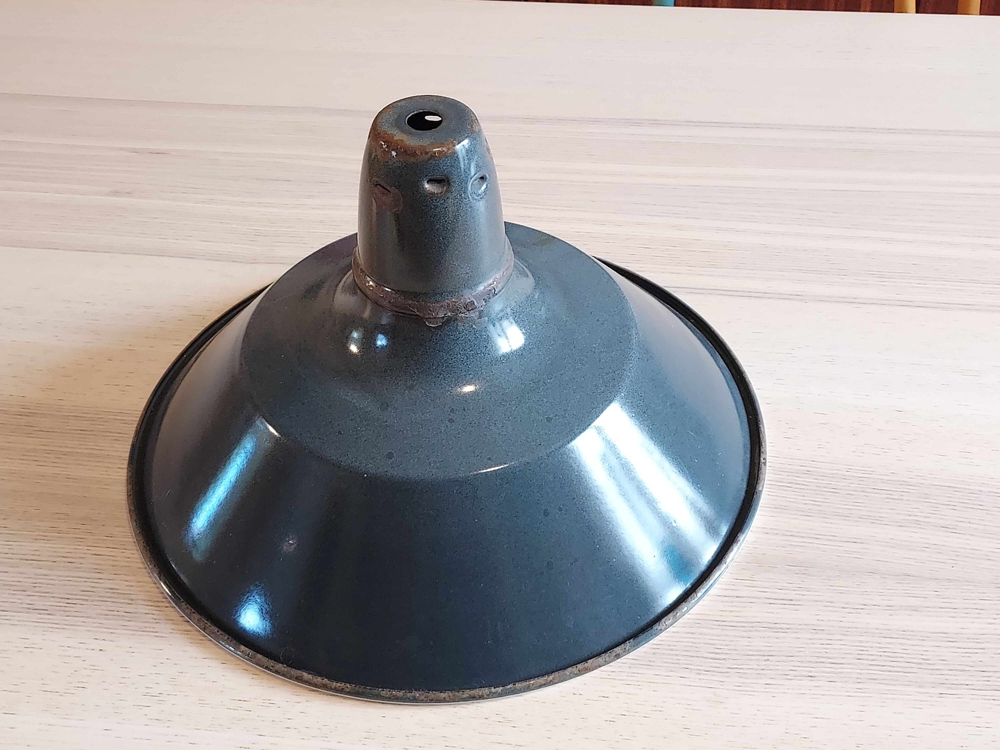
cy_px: 375
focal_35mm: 24
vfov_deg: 56.8
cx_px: 500
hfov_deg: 71.6
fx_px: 693
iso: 400
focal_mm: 4.6
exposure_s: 1/50
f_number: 1.8
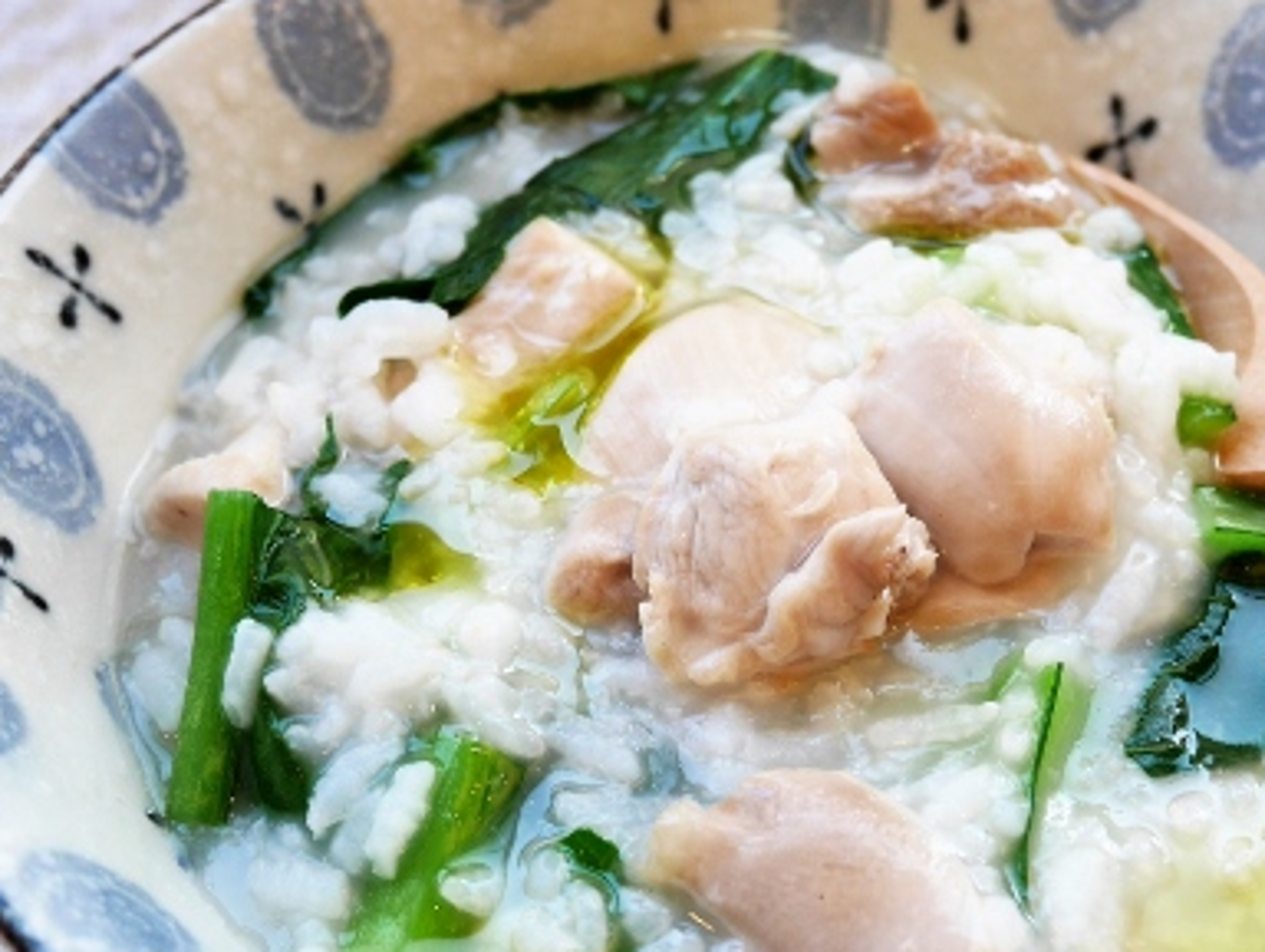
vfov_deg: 29.0
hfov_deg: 37.7
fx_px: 1829
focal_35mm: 50
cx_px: 850
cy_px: 604
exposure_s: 1/60
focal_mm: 15
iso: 320
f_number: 3.8
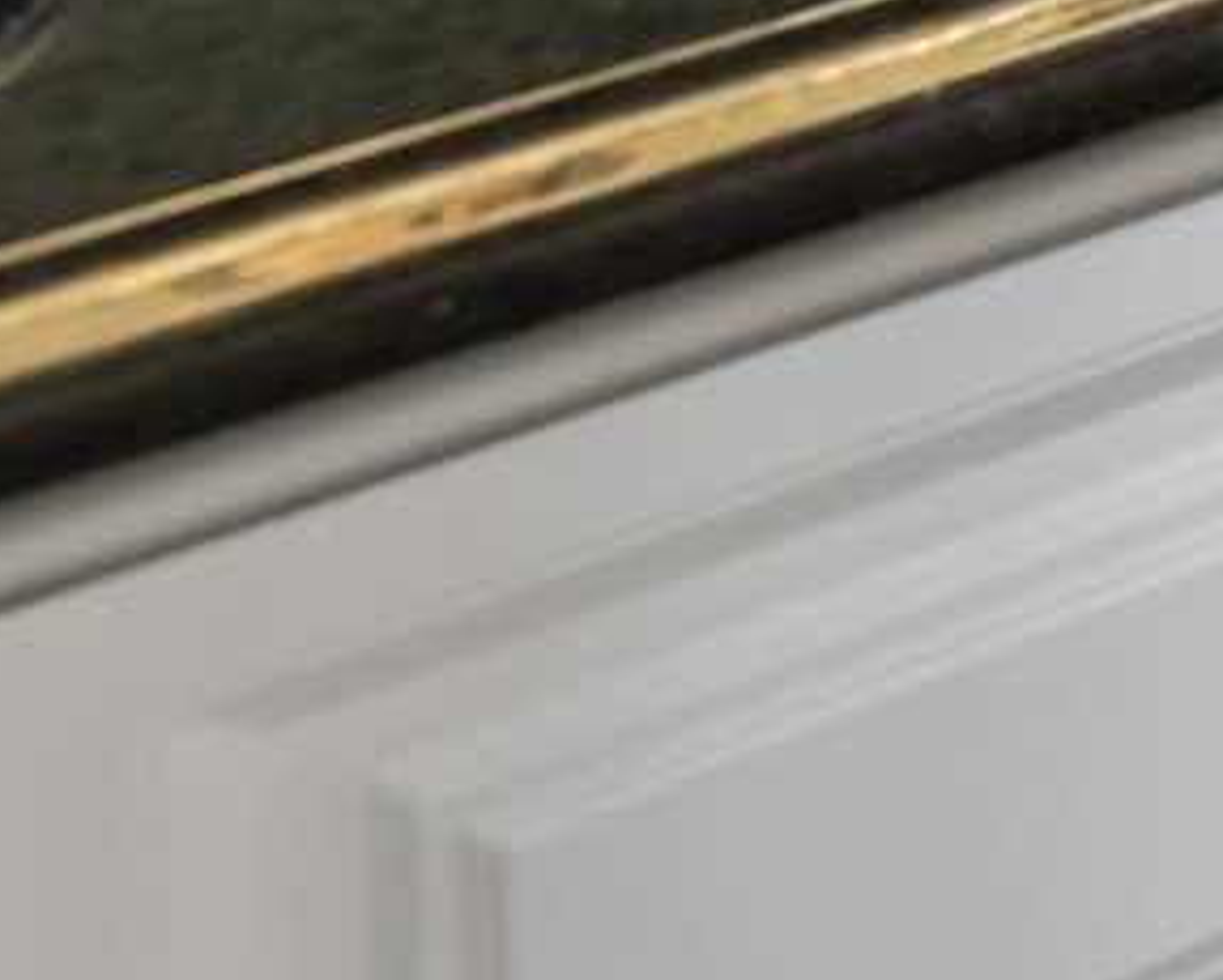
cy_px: -1830
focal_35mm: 107
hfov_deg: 11.0
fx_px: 3876
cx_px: 3716
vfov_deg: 10.7
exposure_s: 1/10
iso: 250
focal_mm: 16
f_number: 8
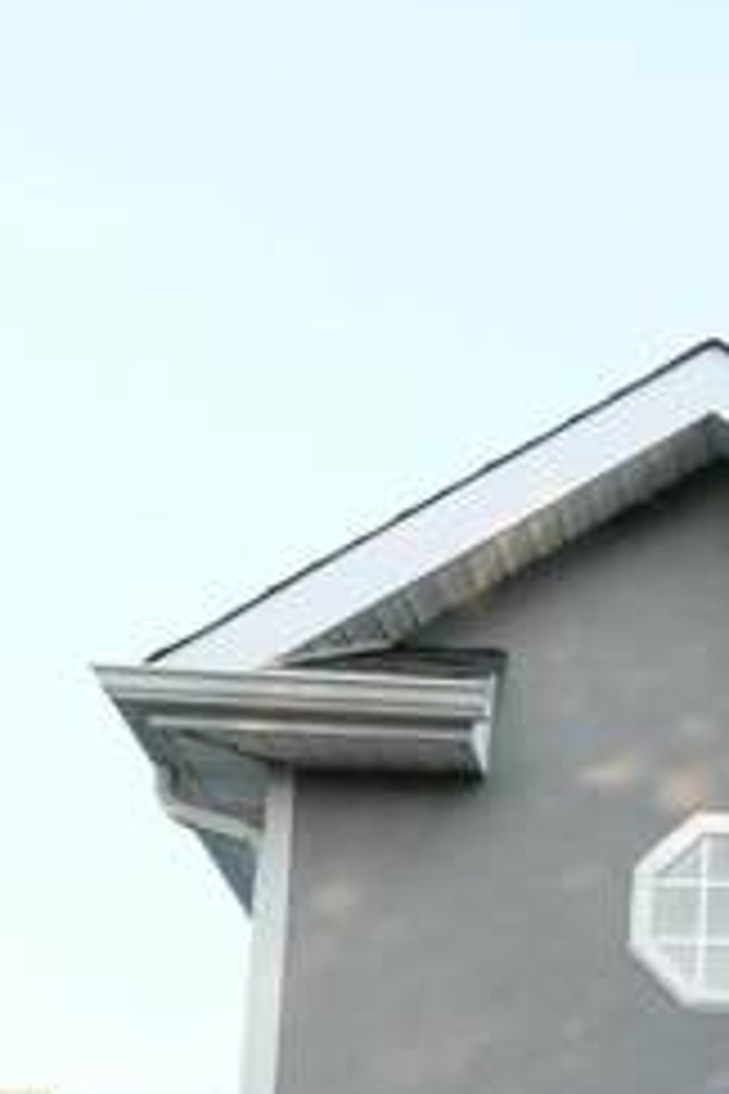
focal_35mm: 138
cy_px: 1805
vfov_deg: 13.7
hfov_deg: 9.5
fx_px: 4191
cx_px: 1282
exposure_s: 1/1600
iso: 12800
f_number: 11
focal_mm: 35
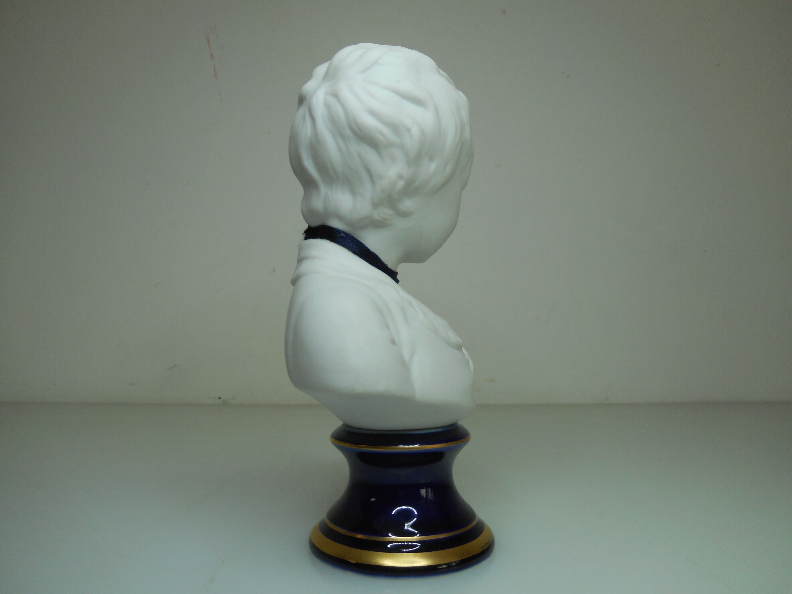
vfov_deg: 54.9
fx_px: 572
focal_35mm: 25
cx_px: 396
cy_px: 297
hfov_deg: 69.4
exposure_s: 1/125
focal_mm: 4.5
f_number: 3.5
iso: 80
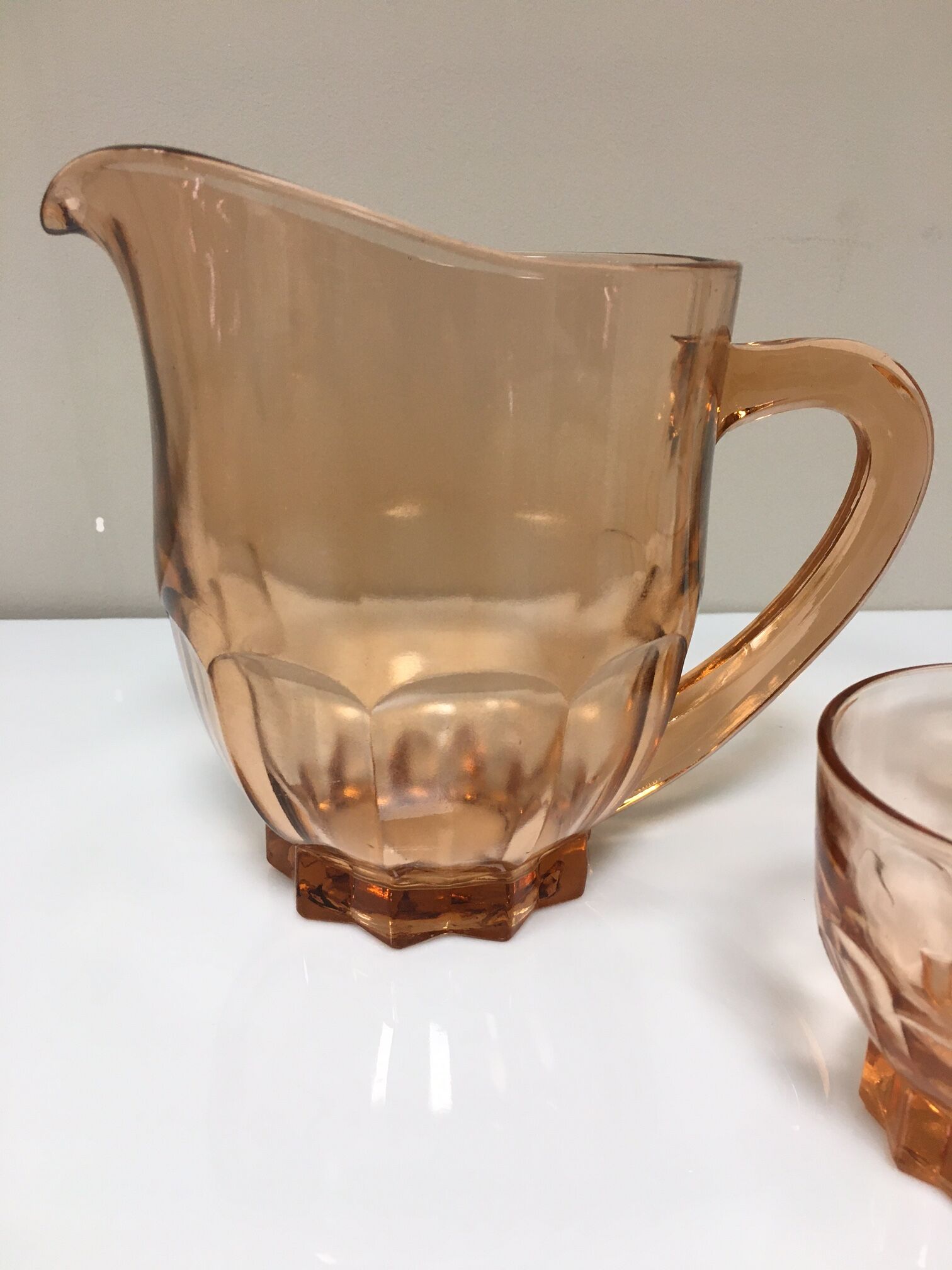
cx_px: 476
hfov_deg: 48.2
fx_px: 1063
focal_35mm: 29
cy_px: 635
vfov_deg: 61.7
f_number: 2.2
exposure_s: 1/33
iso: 50
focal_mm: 4.15
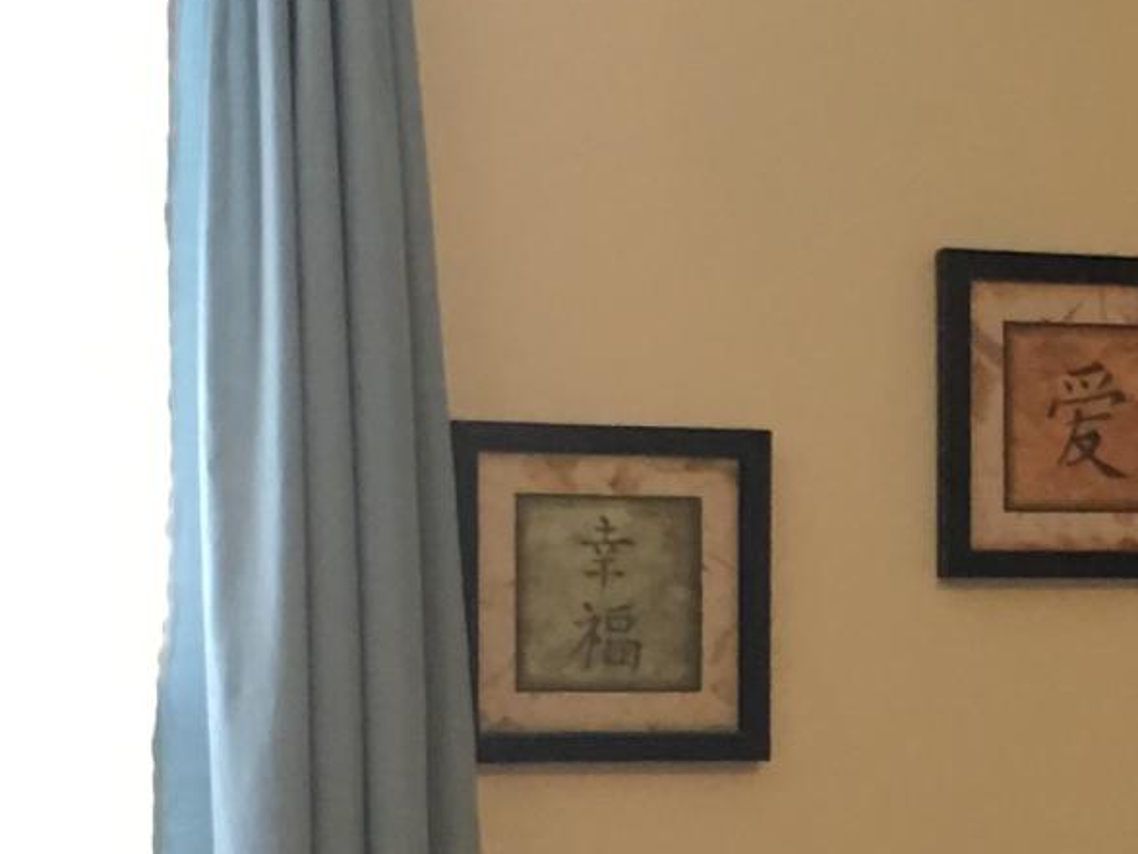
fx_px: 4865
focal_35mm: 148
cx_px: 1316
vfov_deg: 9.9
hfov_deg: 13.0
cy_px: 1034
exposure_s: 1/15
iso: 64
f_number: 2.2
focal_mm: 4.15
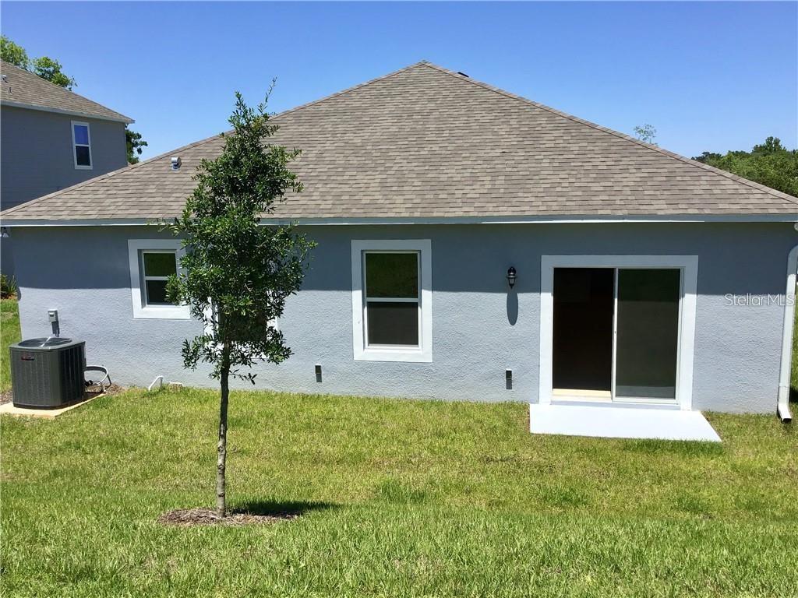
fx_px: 715
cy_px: 299
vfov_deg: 45.4
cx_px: 399
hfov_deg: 58.4
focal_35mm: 31
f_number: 2.4
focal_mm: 3.3
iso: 25
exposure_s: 1/1359
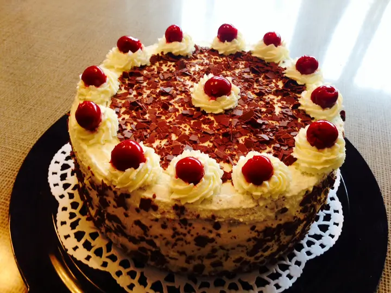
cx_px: 196
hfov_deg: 55.4
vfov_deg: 42.9
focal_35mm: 33
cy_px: 146
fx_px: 373
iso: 64
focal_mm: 4.13
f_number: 2.4
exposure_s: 1/20
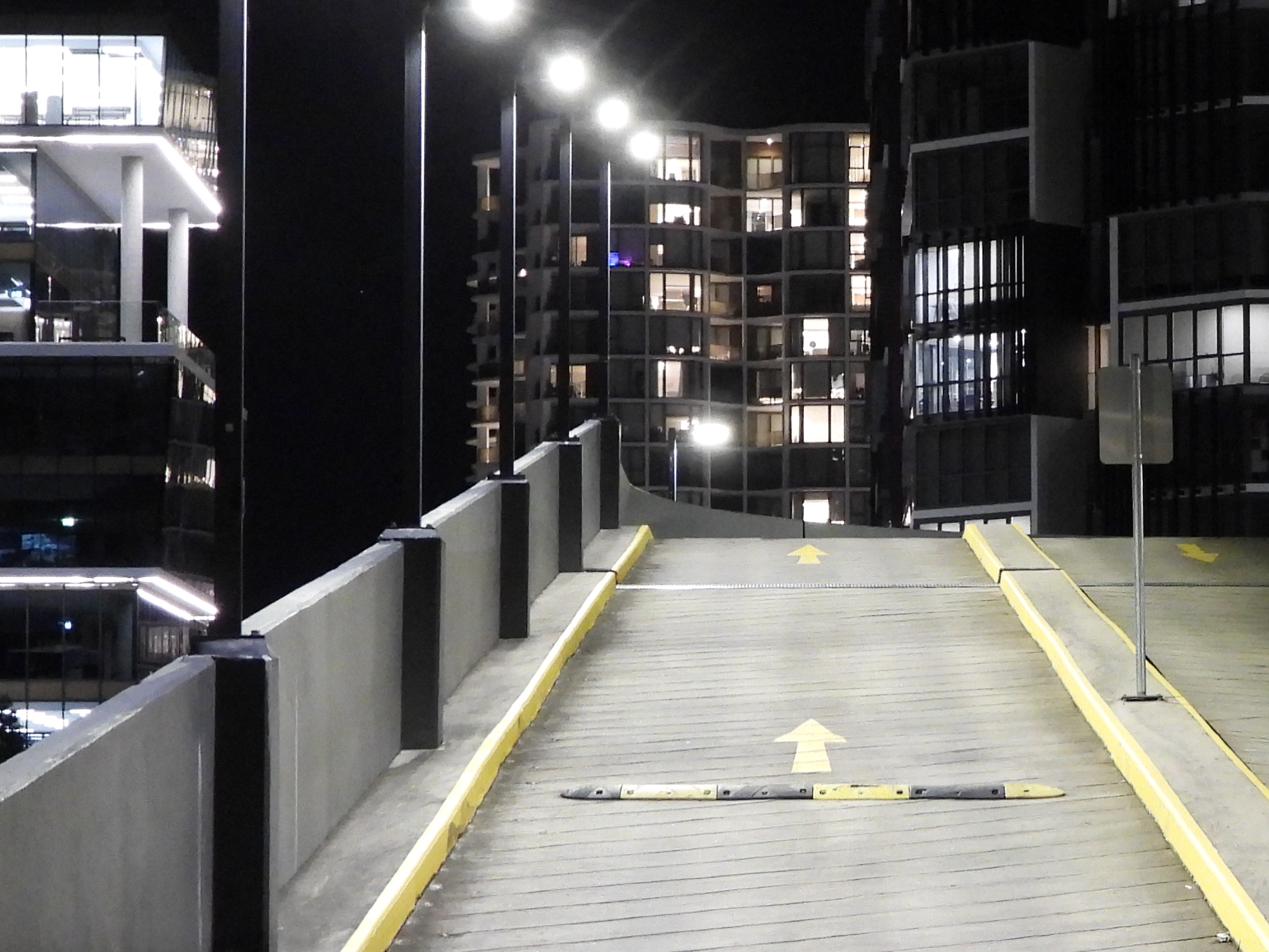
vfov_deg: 10.7
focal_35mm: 138
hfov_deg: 14.1
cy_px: 573
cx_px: 1185
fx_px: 5060
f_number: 3.5
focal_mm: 10.7
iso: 800
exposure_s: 1/8
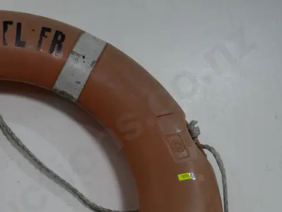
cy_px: 213
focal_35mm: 67
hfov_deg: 27.6
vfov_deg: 21.2
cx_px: 14
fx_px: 546
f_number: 3.6
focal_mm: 16
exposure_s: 1/80
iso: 200
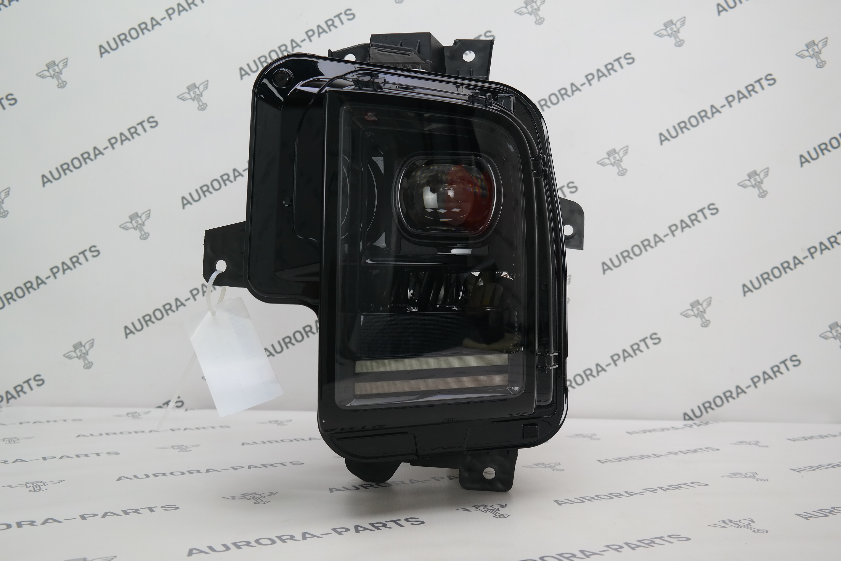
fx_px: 841
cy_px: 280
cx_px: 420
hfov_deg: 53.1
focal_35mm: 36
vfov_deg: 36.9
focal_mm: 24
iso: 200
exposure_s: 1/50
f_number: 5.6
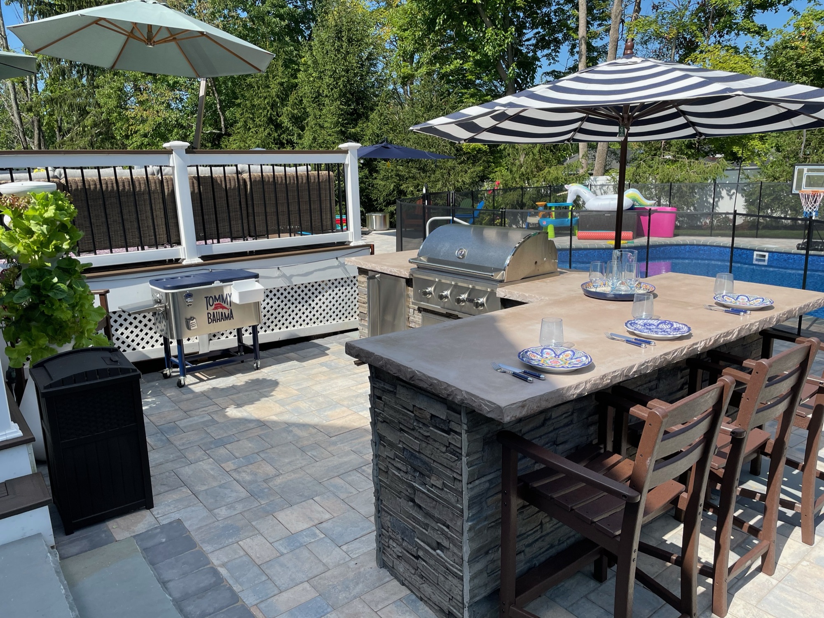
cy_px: 309
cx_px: 412
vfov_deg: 53.0
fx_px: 619
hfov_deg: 67.3
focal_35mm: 26
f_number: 1.6
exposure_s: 1/2353
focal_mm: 4.2
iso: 32
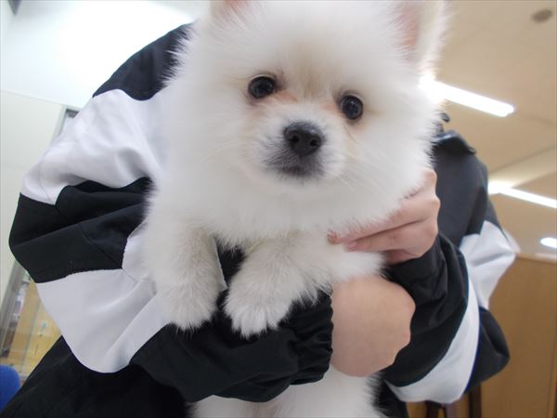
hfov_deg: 67.3
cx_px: 278
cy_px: 209
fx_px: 418
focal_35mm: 26
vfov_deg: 53.1
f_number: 3.2
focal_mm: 4.6
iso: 160
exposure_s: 1/25
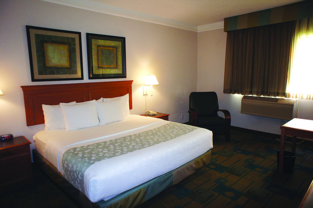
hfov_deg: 73.8
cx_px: 156
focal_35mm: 24
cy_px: 104
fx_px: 208
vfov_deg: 53.1
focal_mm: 16
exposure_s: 1/60
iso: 640
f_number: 2.8
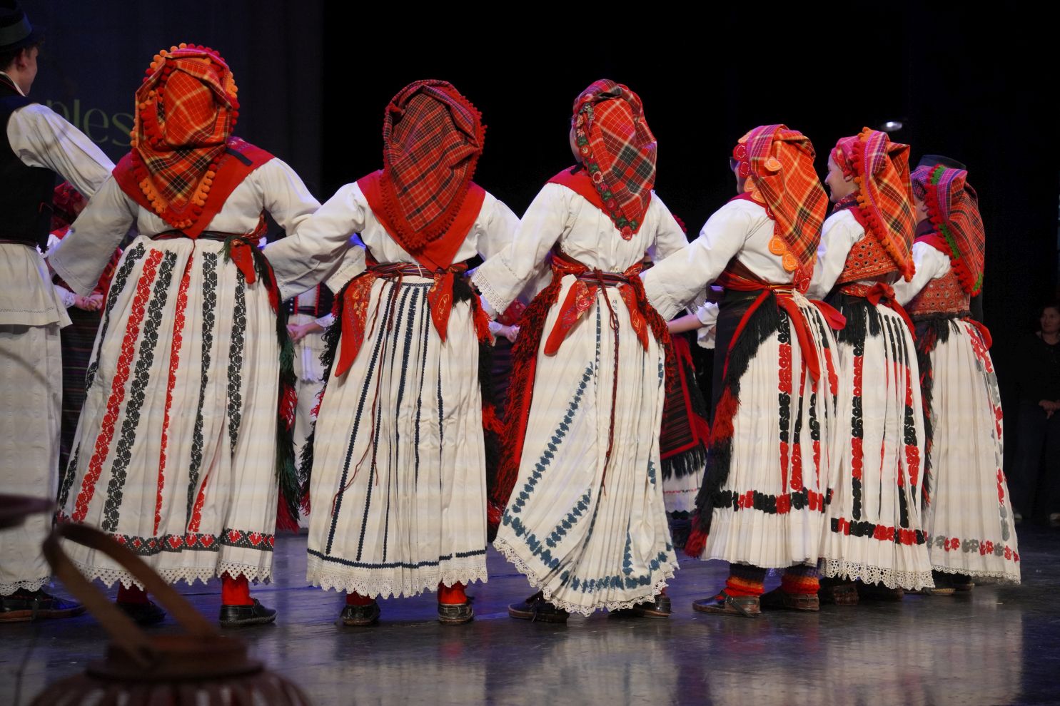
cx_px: 530
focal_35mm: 61
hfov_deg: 33.1
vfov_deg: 22.4
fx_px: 1784
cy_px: 353
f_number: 3.5
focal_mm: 40.4
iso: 1250
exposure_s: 1/250
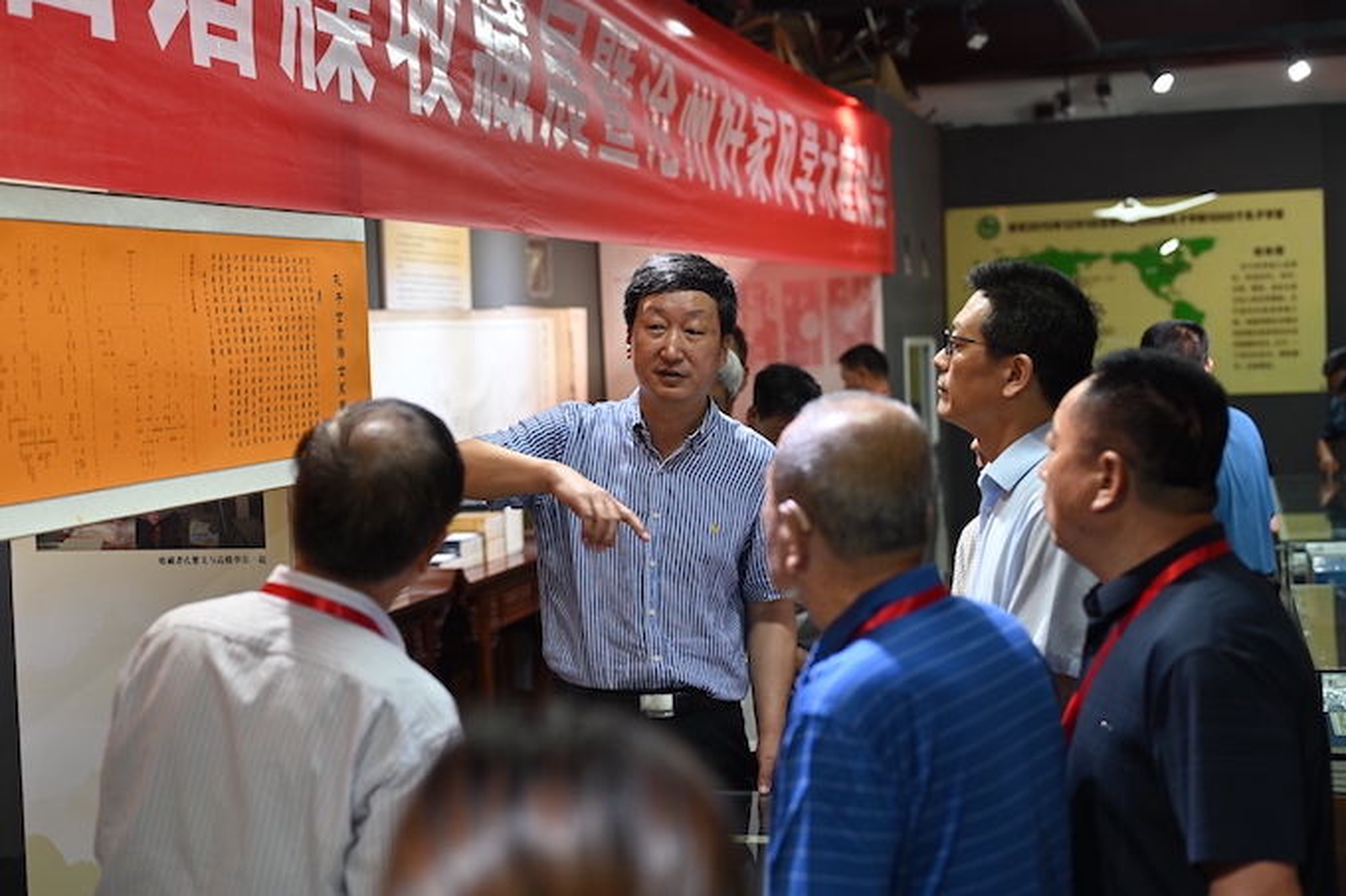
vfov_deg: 27.0
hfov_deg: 39.6
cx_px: 673
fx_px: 1869
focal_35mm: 50
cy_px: 448
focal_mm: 50
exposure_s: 1/160
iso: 400
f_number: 2.8
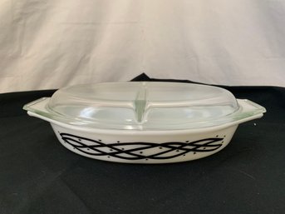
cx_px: 142
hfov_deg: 67.3
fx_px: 214
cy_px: 107
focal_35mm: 26
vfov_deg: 53.0
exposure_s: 1/60
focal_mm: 4.25
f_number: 1.8
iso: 320
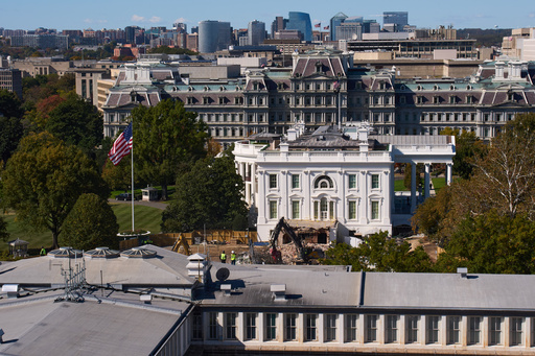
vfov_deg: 16.3
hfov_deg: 24.2
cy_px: 178
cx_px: 268
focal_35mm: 84
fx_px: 1248
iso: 400
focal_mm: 84
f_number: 16
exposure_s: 1/640
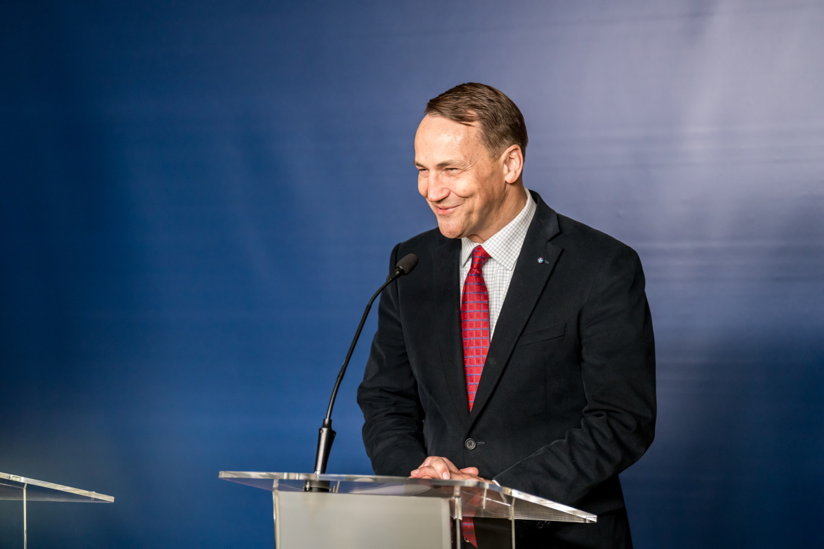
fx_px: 2380
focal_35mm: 104
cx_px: 412
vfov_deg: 13.2
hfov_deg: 19.6
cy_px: 274
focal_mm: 104
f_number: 2.8
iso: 2000
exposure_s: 1/80
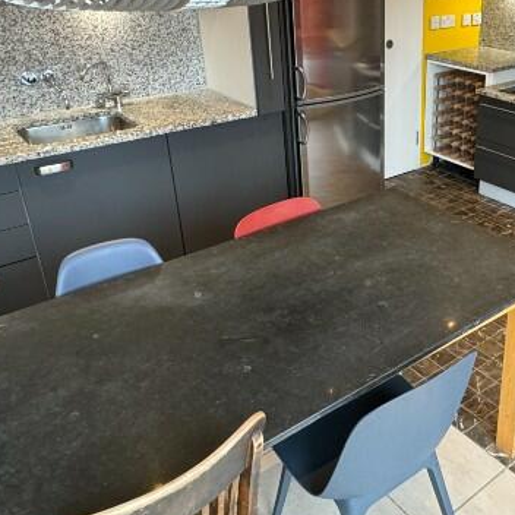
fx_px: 606
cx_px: 404
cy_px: 202
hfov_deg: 44.1
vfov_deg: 45.8
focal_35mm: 36
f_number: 2.2
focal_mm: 2.22
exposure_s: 1/71
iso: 320
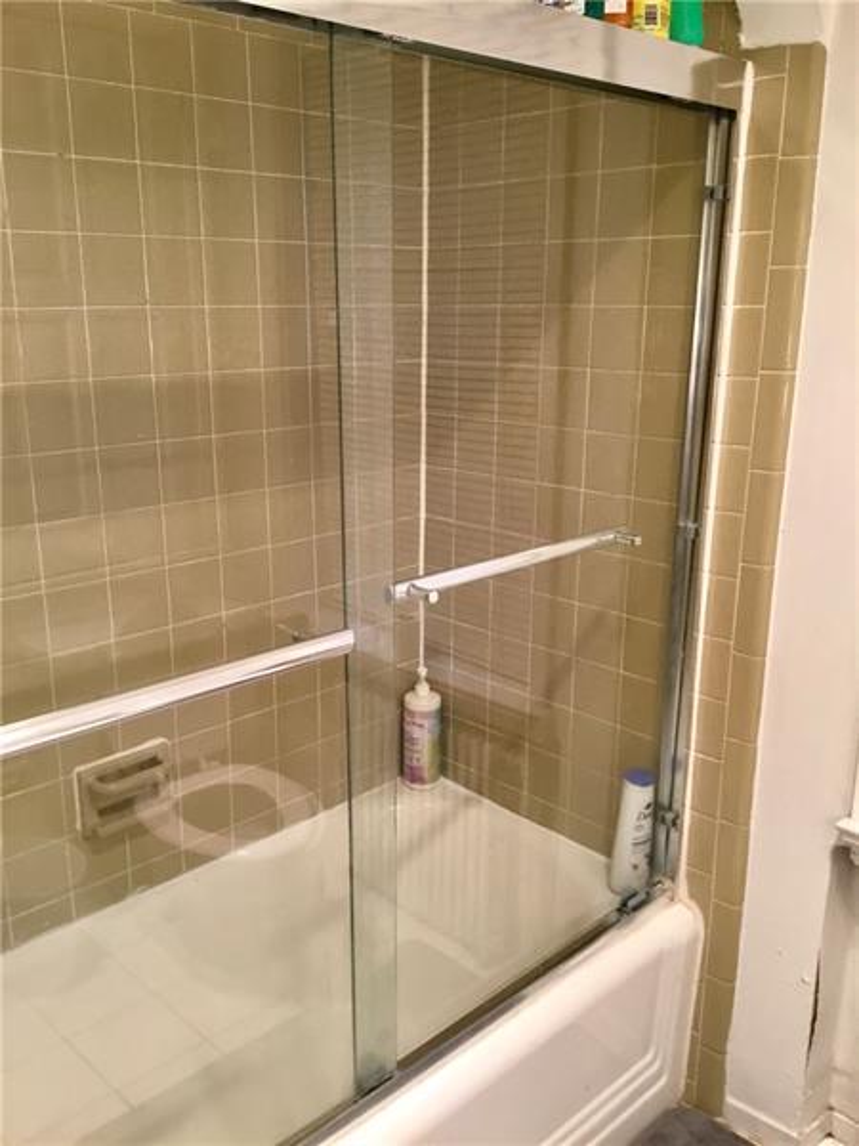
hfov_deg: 45.4
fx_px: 1026
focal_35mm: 31
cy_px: 573
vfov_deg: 58.4
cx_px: 430
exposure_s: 1/33
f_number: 2.4
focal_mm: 3.3
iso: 50
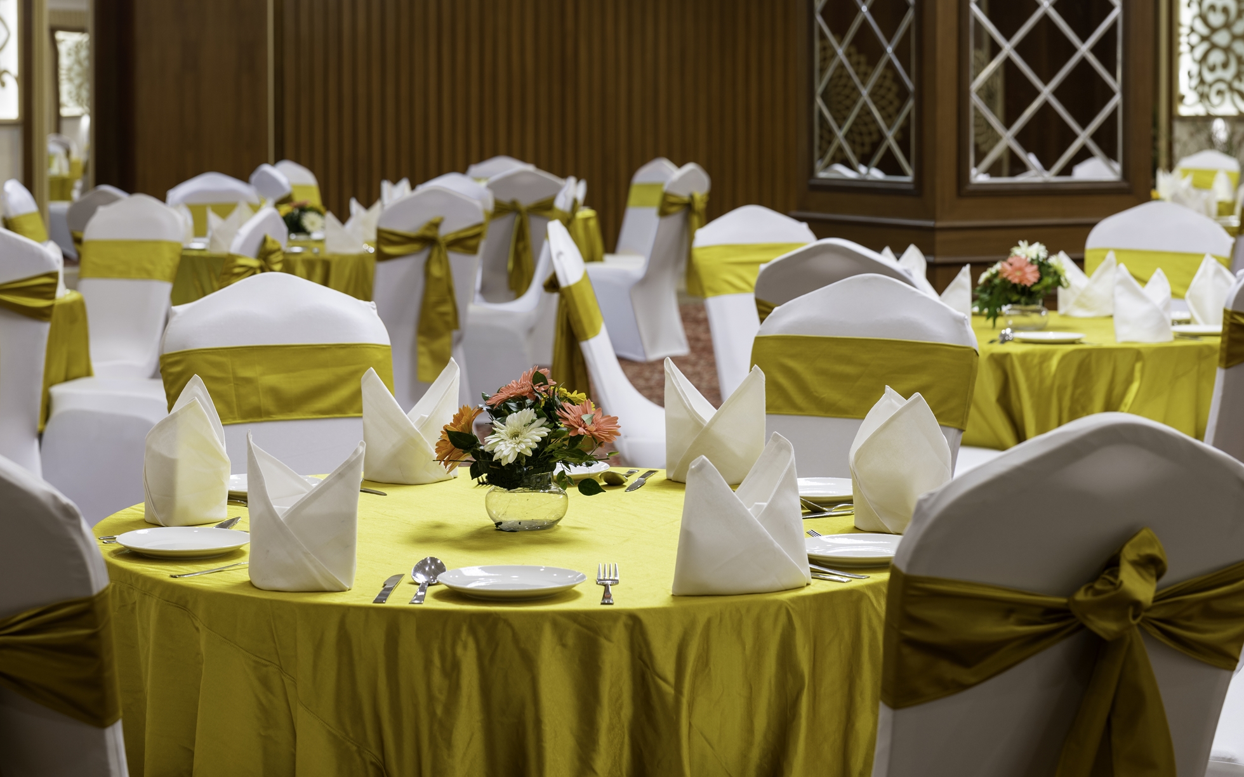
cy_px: 166
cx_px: 496
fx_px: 2644
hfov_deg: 26.4
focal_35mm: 78
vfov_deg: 16.6
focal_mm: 50
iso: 100
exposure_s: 1/8
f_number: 4
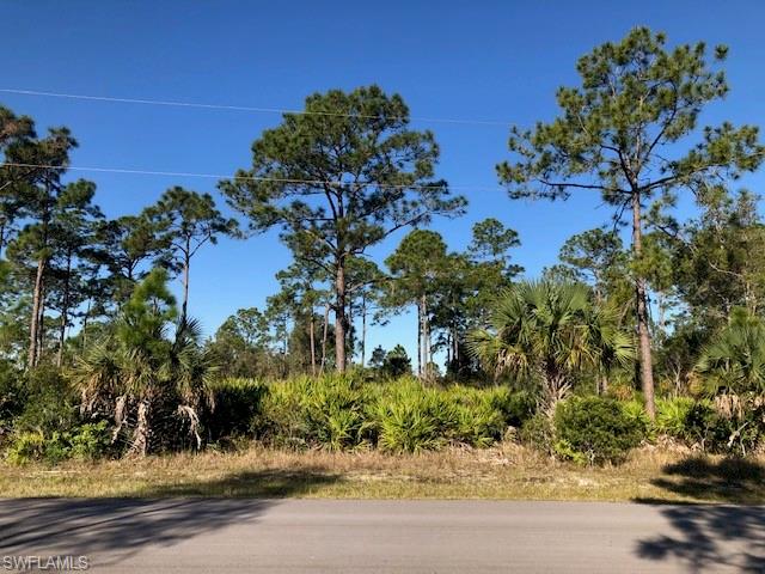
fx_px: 619
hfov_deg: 63.4
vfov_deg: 49.7
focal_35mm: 28
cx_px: 382
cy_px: 287
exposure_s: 1/1499
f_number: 1.8
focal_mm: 3.99
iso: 20
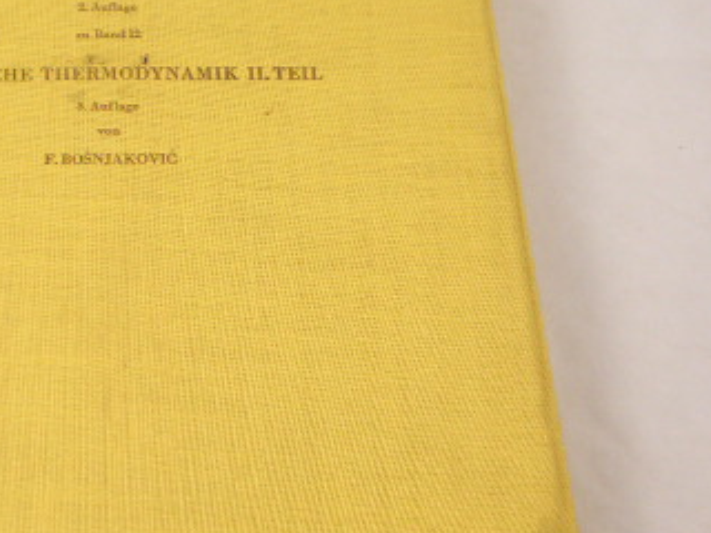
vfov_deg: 18.9
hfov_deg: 24.4
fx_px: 1602
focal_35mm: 78
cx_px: 91
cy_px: 275
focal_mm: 7.1
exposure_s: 1/40
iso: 100
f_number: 3.8
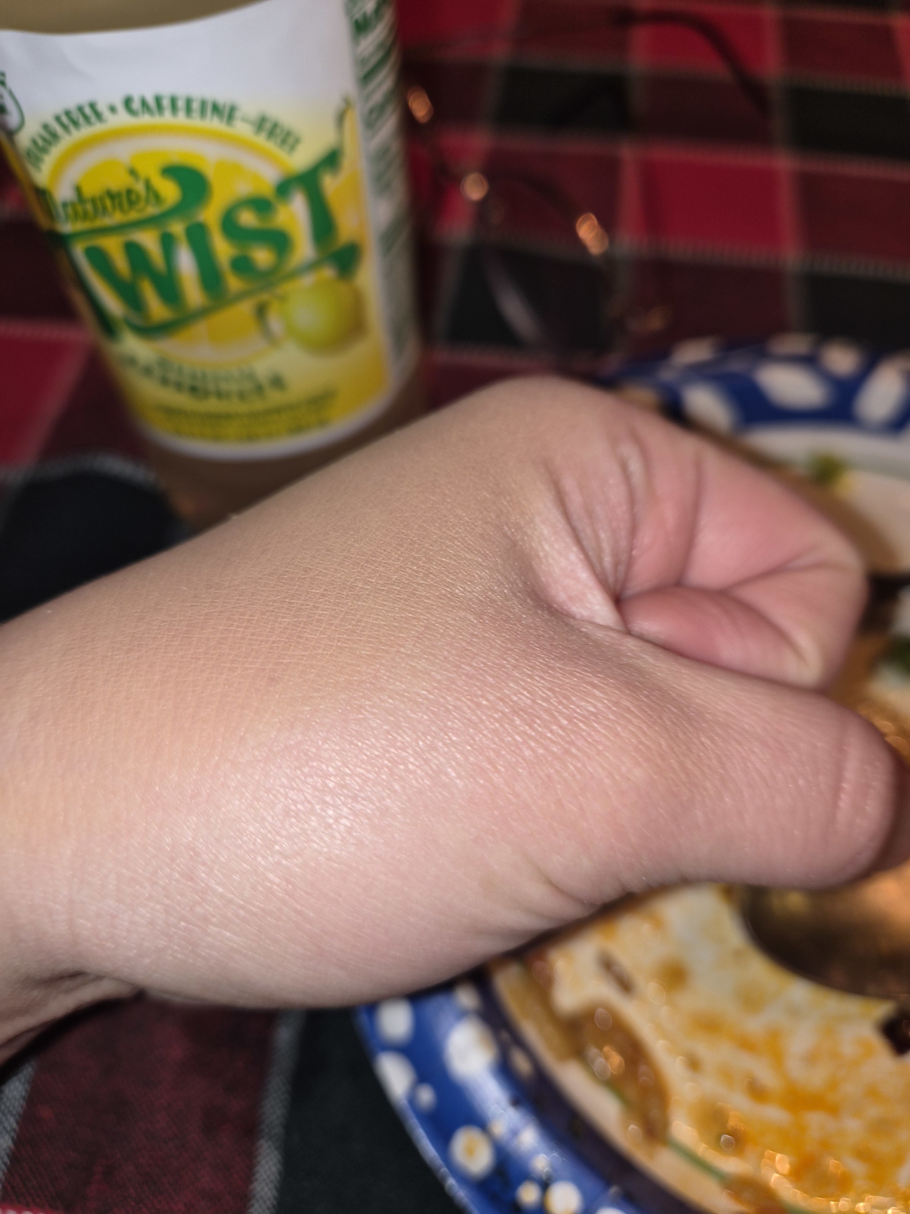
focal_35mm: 23
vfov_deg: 73.9
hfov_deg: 58.9
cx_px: 455
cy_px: 607
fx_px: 806
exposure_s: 1/50
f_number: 1.8
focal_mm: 5.4
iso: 40
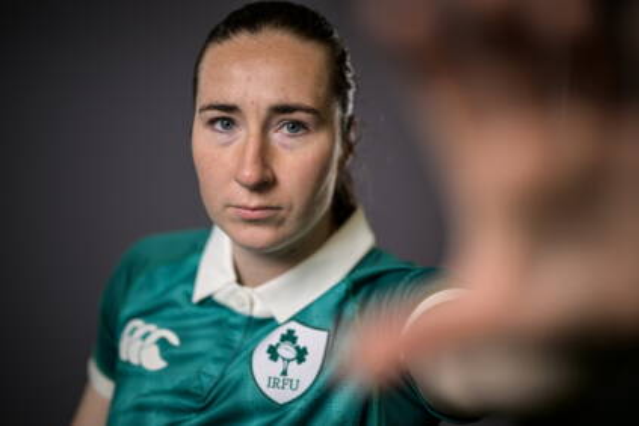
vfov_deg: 27.0
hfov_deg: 39.6
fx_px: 887
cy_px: 213
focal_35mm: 50
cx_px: 320
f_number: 1.2
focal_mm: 50
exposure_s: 1/1250
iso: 32
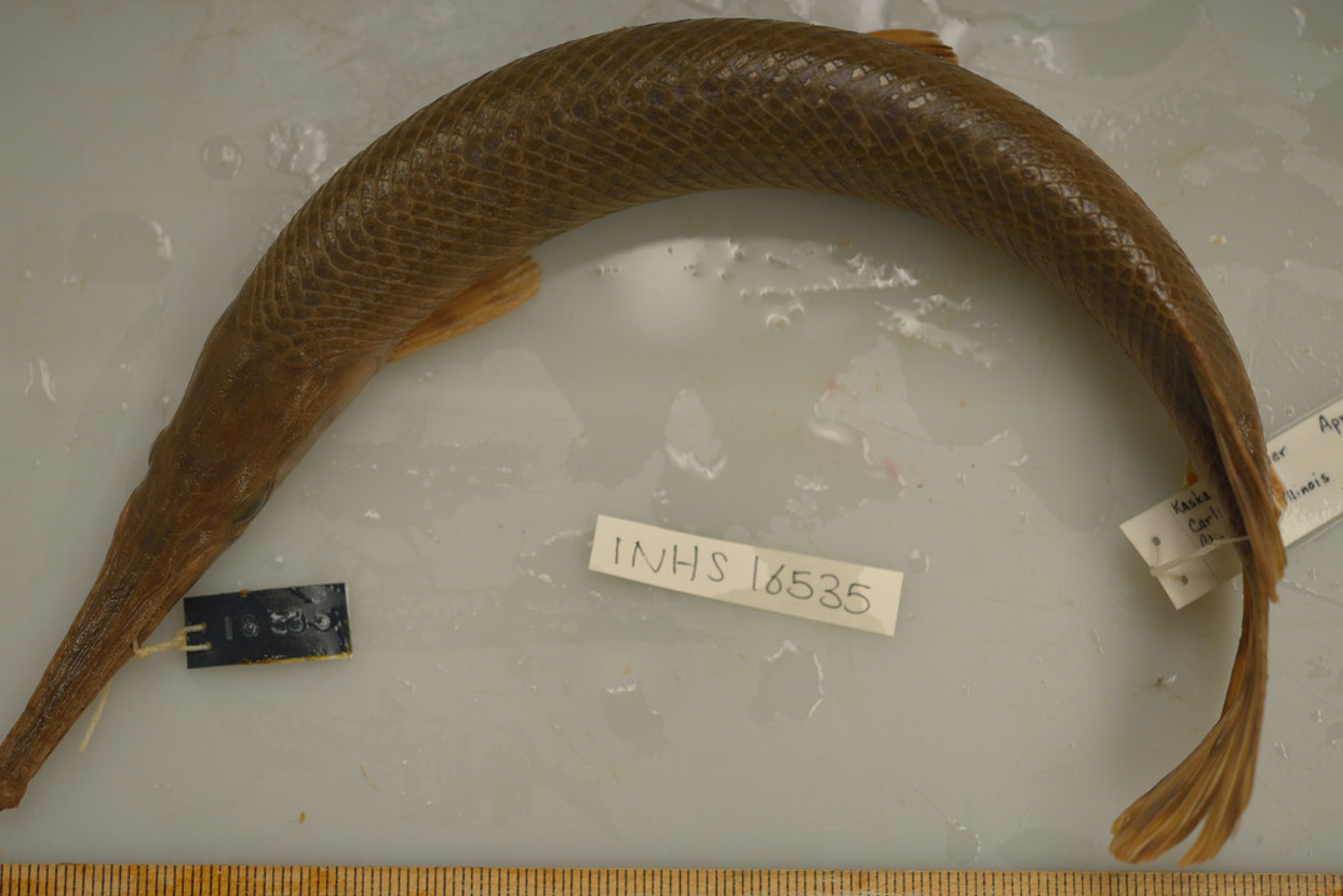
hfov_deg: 30.1
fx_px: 2500
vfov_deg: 20.3
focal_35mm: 67
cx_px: 628
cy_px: 478
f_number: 3
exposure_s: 1/250
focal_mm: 60
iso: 400
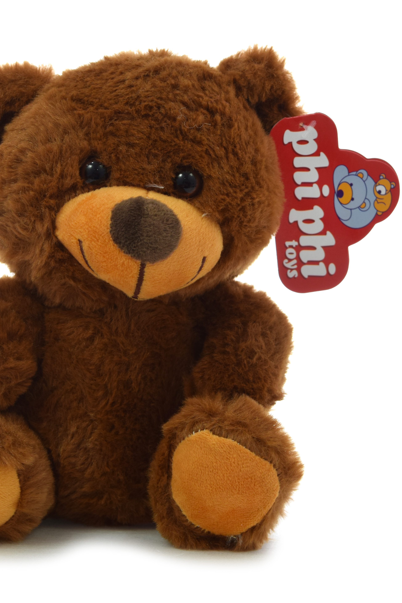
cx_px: 136
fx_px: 2123
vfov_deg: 16.2
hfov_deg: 10.8
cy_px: 252
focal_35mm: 127
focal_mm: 55
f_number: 6.3
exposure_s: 1/30
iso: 200
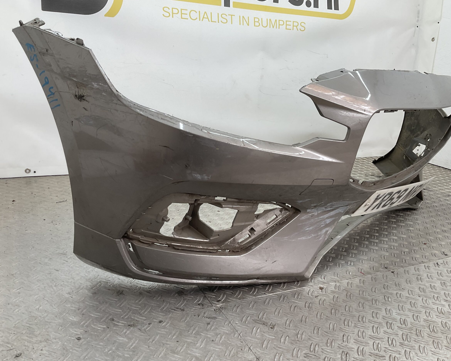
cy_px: 180
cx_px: 222
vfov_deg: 47.1
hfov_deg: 57.2
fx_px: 414
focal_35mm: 31
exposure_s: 1/100
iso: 20
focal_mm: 3
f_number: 1.8
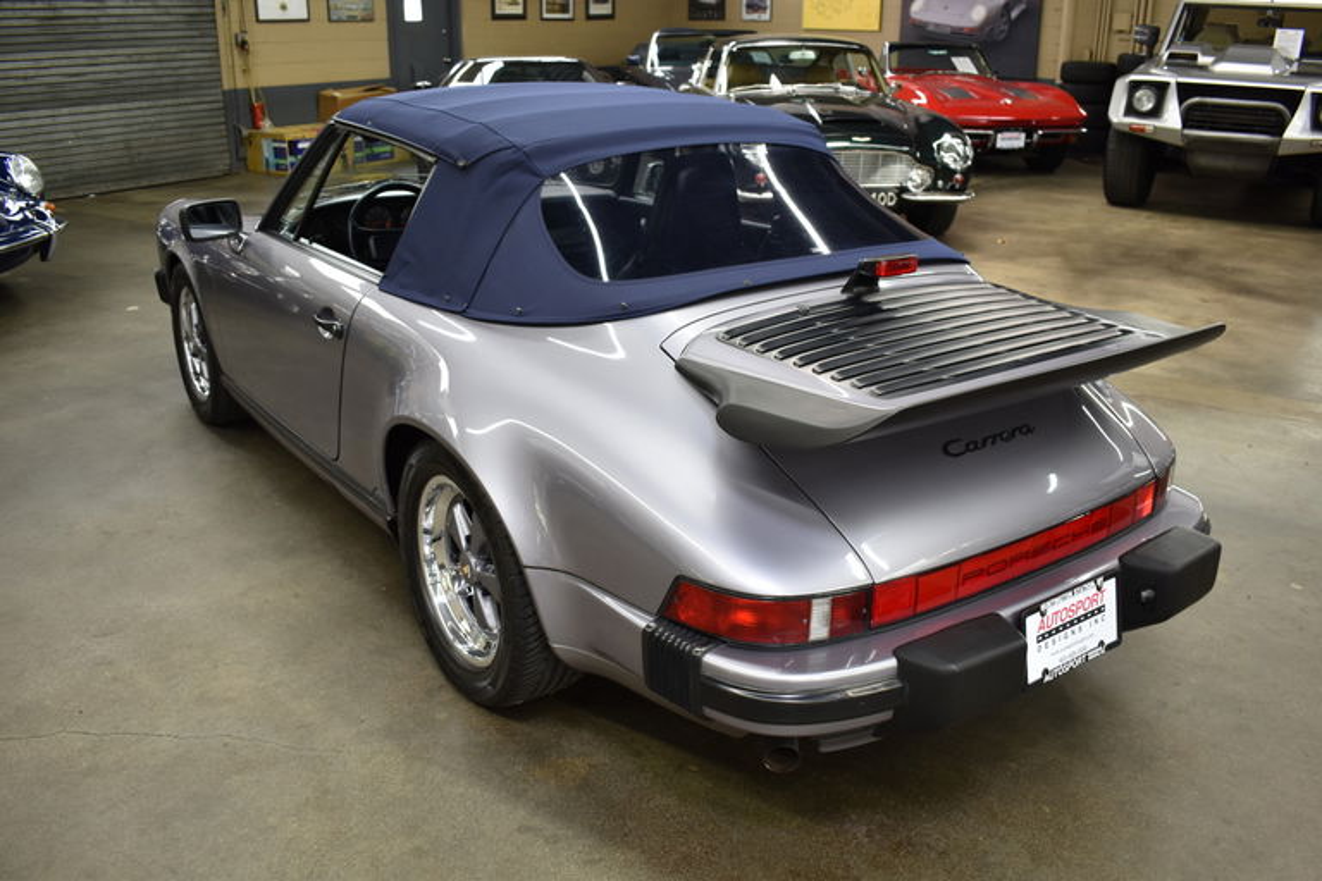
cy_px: 440
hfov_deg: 61.9
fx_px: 1102
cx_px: 661
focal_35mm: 30
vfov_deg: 43.6
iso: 360
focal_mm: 20
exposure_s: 1/30
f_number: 3.8
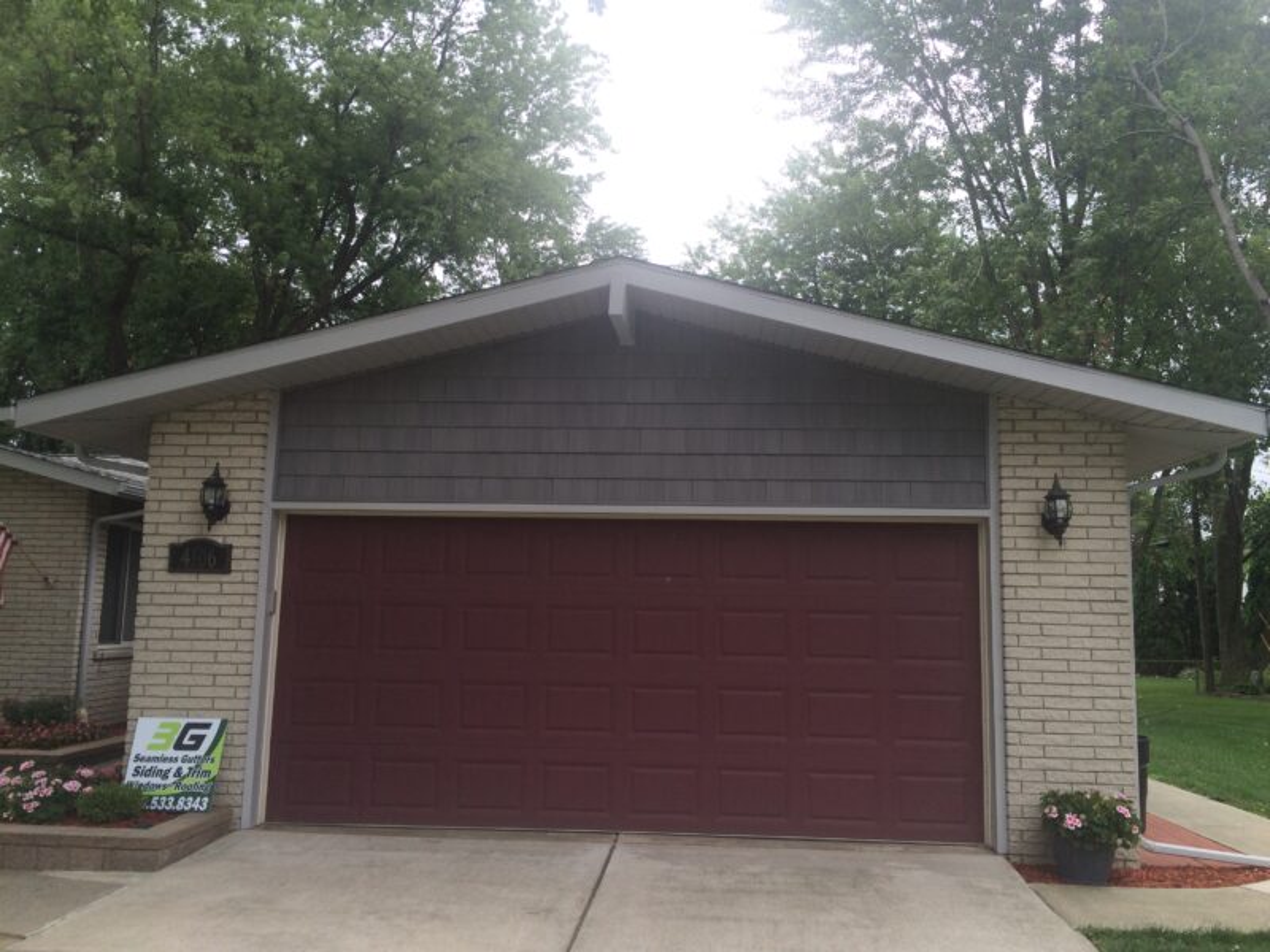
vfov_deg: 48.2
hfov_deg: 61.7
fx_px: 1064
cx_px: 635
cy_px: 476
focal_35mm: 29
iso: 32
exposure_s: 1/398
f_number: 2.2
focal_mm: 4.15
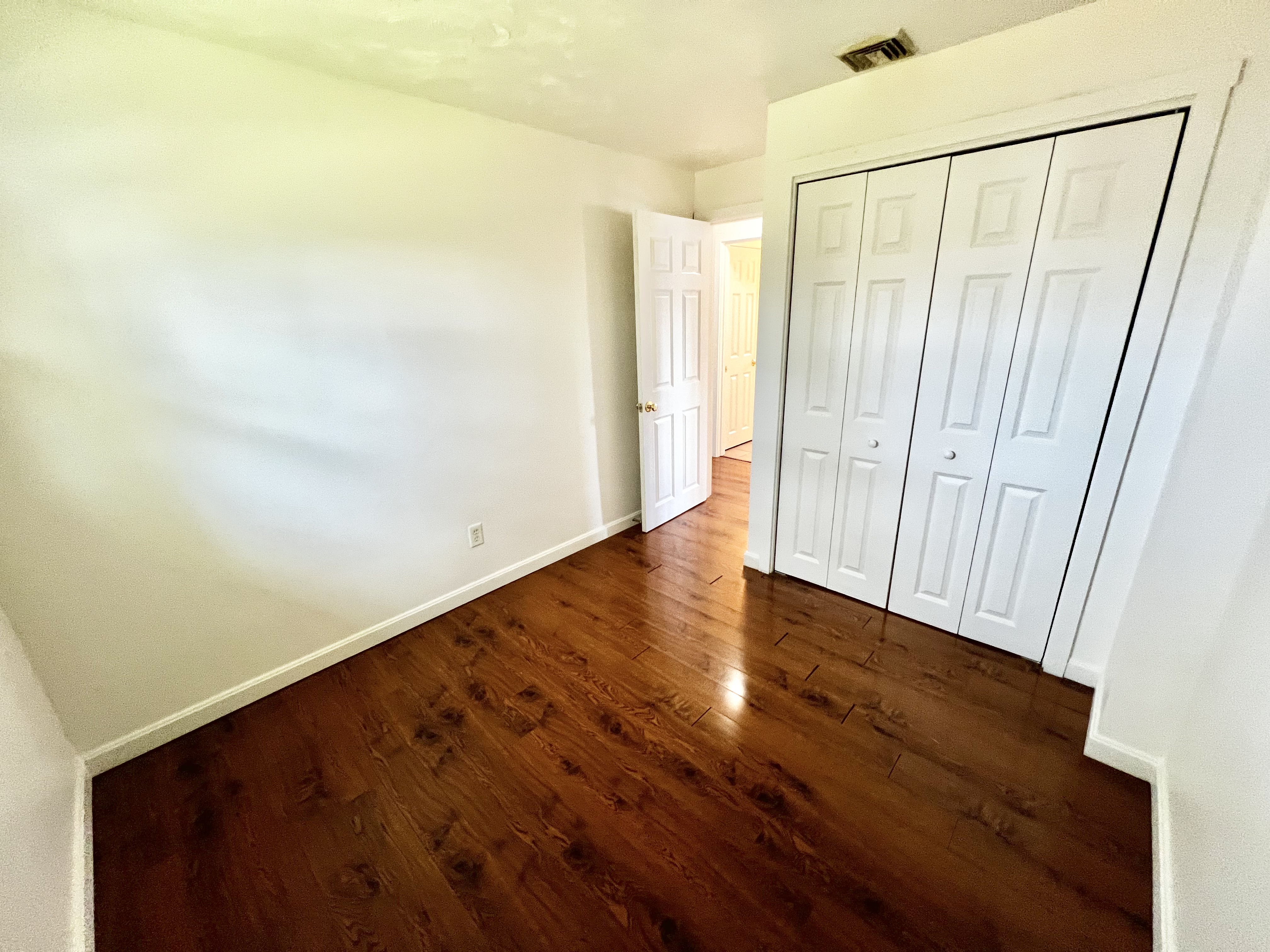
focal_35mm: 13
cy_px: 476
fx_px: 477
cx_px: 635
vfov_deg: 89.9
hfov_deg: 106.2
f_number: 1.8
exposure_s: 1/60
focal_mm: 1.57
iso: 250
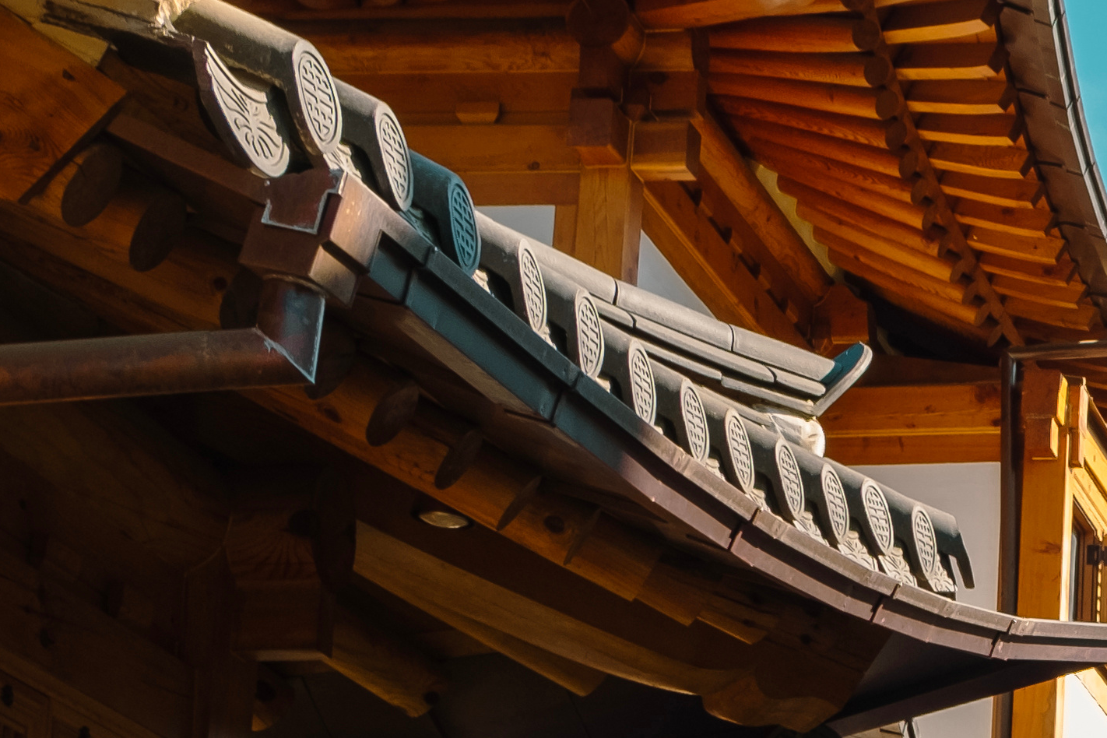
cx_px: 1877
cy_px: 835
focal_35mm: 146
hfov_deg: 13.0
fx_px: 4489
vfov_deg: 9.3
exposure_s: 1/140
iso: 100
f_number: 6.4
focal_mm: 23
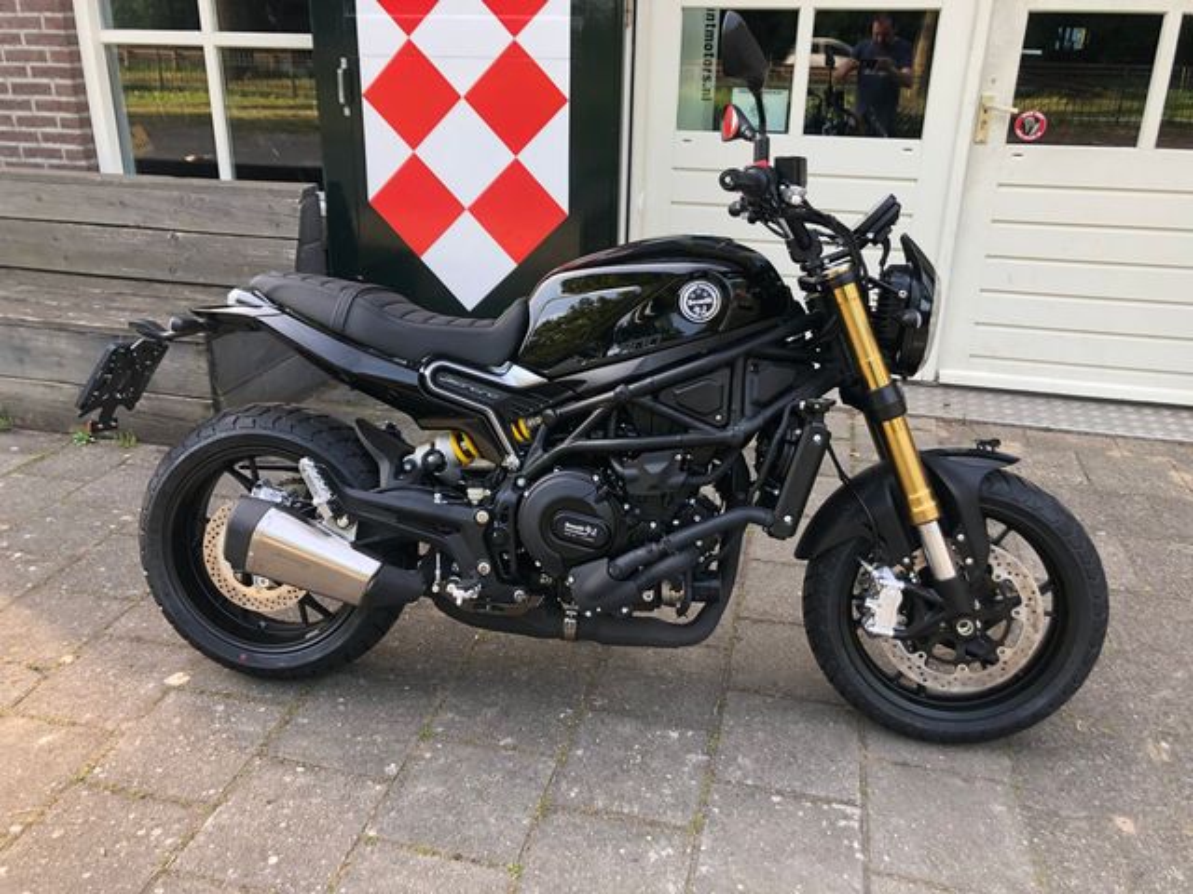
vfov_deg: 49.7
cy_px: 447
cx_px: 596
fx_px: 965
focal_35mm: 28
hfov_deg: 63.4
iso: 32
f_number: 1.8
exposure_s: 1/120
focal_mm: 3.99
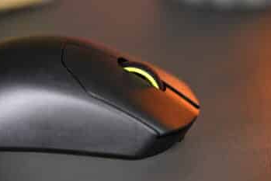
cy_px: 100
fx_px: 1009
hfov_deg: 15.3
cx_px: 144
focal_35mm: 134
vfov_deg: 10.2
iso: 720
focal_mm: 120
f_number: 4
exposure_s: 1/125
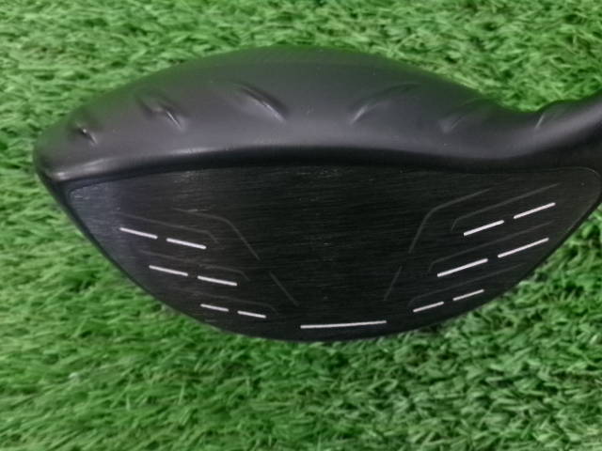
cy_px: 226
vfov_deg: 49.7
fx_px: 487
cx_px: 301
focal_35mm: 28
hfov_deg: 63.4
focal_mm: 5.1
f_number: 3.9
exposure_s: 1/34
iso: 800
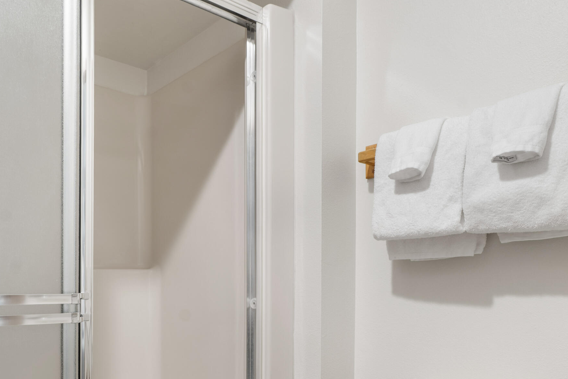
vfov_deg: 42.8
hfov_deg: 61.9
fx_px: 460
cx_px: 191
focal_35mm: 29
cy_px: 298
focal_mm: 17.1
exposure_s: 2.5
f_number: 7.1
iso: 100
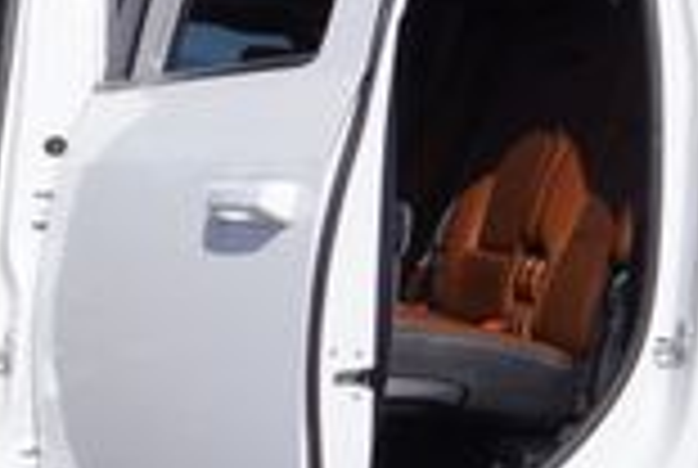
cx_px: -365
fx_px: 3361
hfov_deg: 11.4
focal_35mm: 173
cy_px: 504
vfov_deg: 7.9
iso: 100
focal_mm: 28
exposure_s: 1/200
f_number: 11
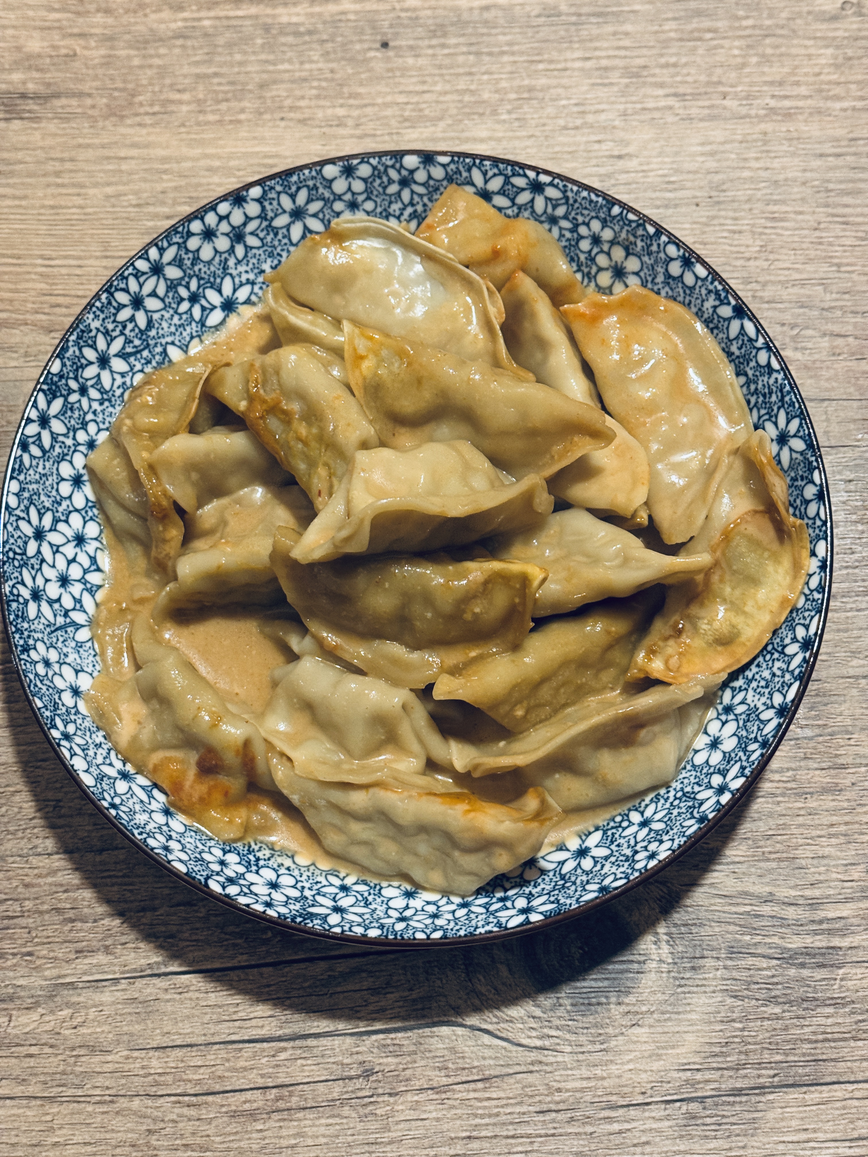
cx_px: 434
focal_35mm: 48
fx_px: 1605
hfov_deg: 30.3
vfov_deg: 39.7
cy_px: 578
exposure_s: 1/48
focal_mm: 6.76
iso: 250
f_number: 1.78
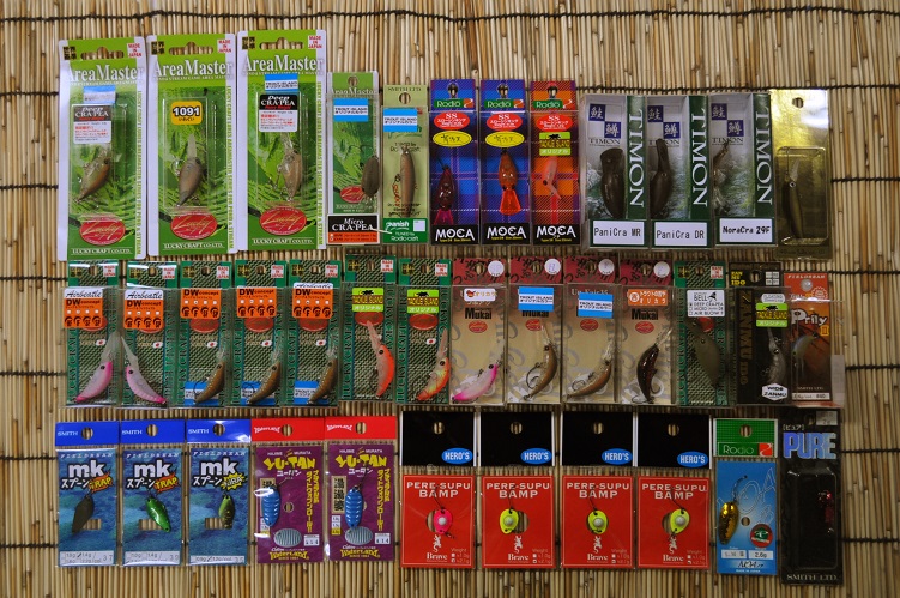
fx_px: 974
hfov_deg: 49.6
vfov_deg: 34.1
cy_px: 299
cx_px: 450
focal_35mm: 39
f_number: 4.2
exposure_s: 1/60
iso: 560
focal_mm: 26
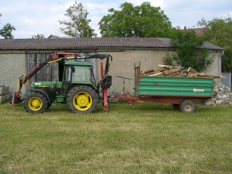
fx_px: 255
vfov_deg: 37.7
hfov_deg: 49.0
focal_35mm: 38
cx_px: 116
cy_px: 87
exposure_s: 1/250
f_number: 4.3
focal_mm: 6.2
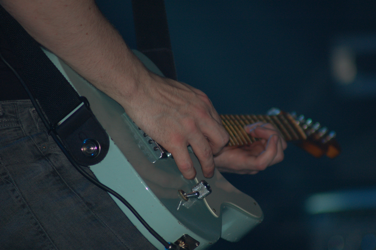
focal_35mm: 450
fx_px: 4696
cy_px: 125
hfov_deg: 4.6
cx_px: 188
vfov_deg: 3.0
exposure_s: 1/60
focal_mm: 300
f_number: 5.6
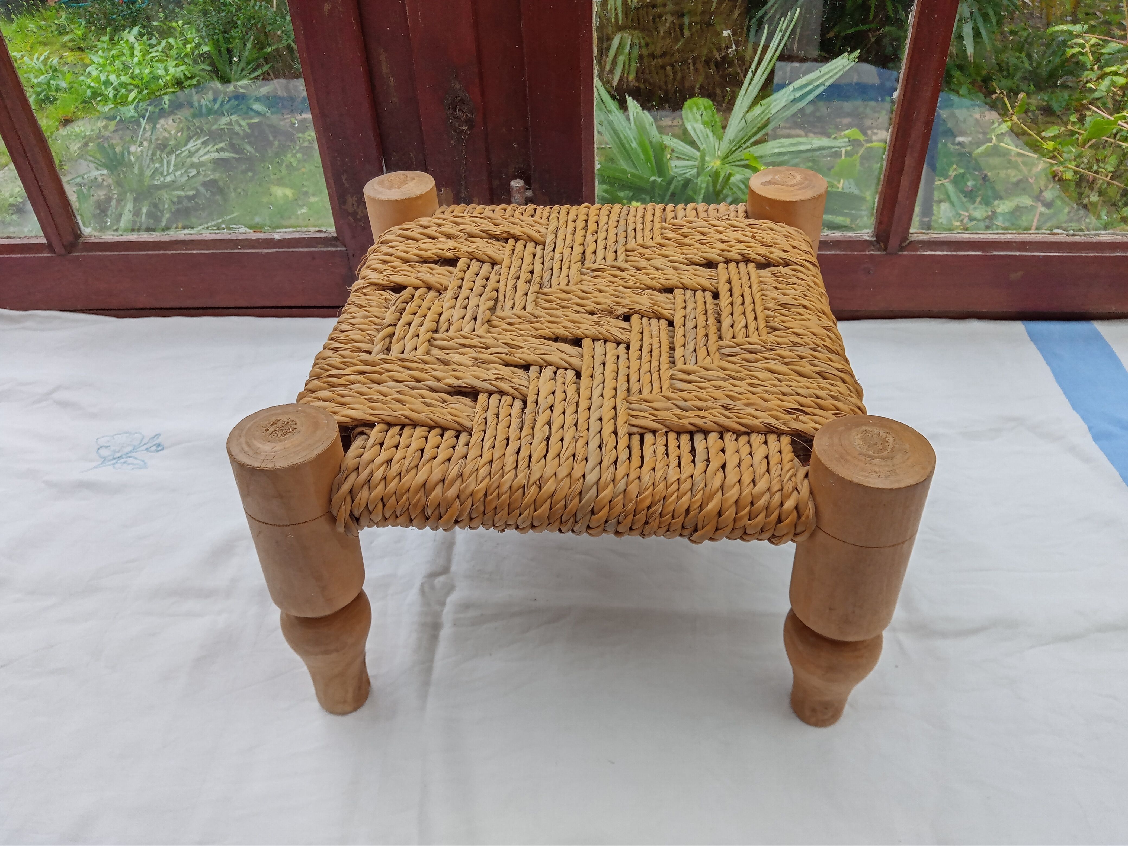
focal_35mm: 28
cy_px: 423
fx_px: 912
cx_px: 564
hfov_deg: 63.4
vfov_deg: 49.7
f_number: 1.8
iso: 112
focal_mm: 3.57
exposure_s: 1/492
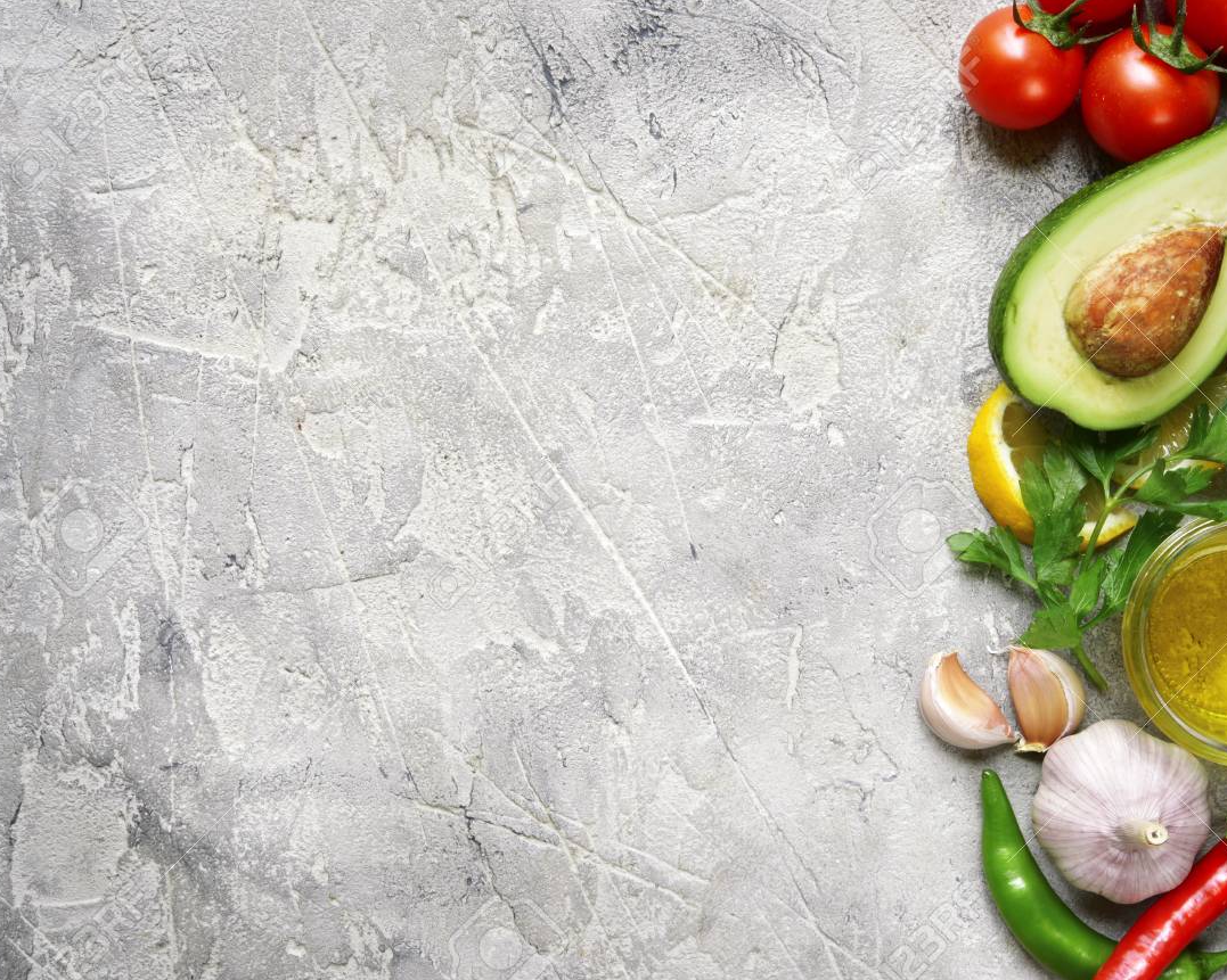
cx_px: 707
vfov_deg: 22.5
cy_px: 491
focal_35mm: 68
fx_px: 2469
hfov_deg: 27.9
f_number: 32
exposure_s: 1.3
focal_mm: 60
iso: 400
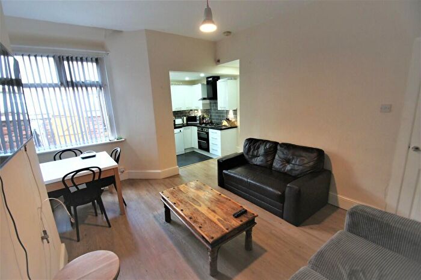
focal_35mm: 15
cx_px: 210
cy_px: 140
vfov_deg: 77.3
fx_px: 175
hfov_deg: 100.4
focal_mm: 10
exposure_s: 1/30
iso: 500
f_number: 3.5
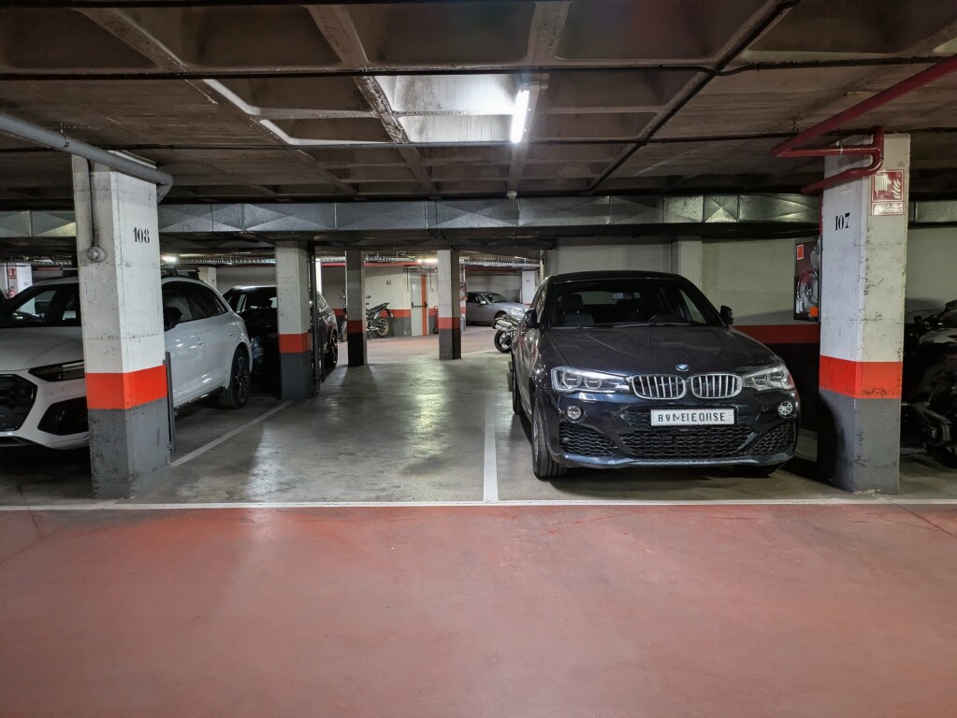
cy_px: 359
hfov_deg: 69.4
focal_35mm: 25
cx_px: 478
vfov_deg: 54.9
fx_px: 691
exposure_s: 1/16.7
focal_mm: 5.43
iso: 912
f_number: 1.89
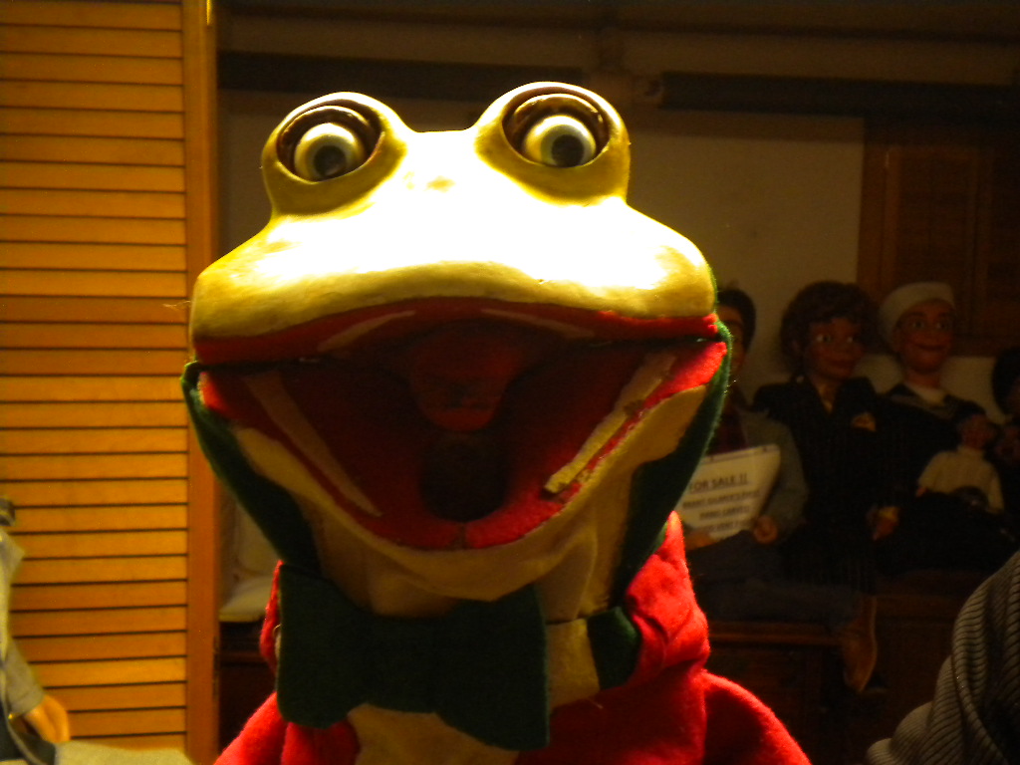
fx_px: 1532
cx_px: 510
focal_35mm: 52
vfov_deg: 28.0
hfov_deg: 36.8
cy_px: 382
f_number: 3.9
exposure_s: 1/31
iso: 400
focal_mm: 9.3
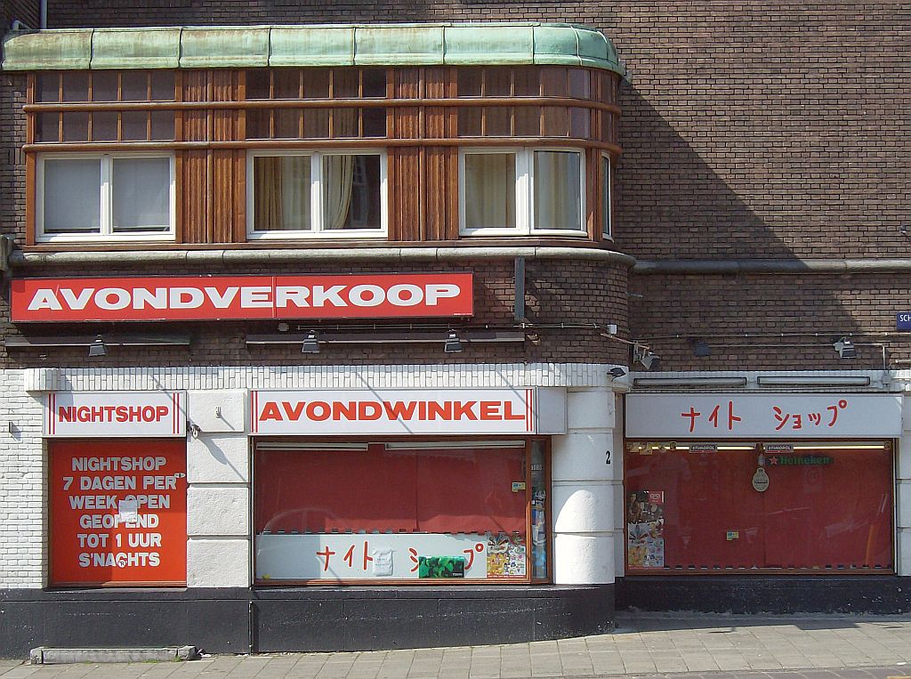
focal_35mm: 85
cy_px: 340
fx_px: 2232
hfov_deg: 23.1
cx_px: 456
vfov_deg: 17.3
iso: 100
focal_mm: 14.1
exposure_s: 1/291
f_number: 6.9
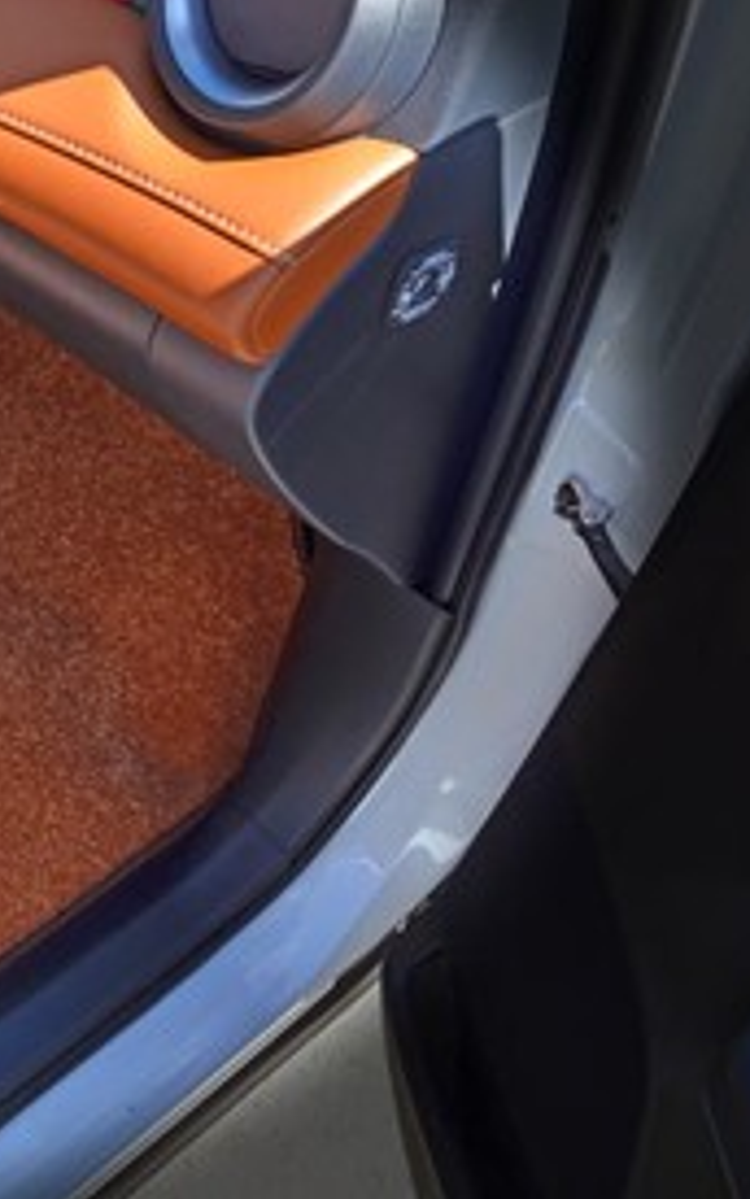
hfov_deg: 29.0
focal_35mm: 42
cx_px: 44
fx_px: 1373
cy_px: 597
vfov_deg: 47.2
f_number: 10
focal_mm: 18
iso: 200
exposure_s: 1/60
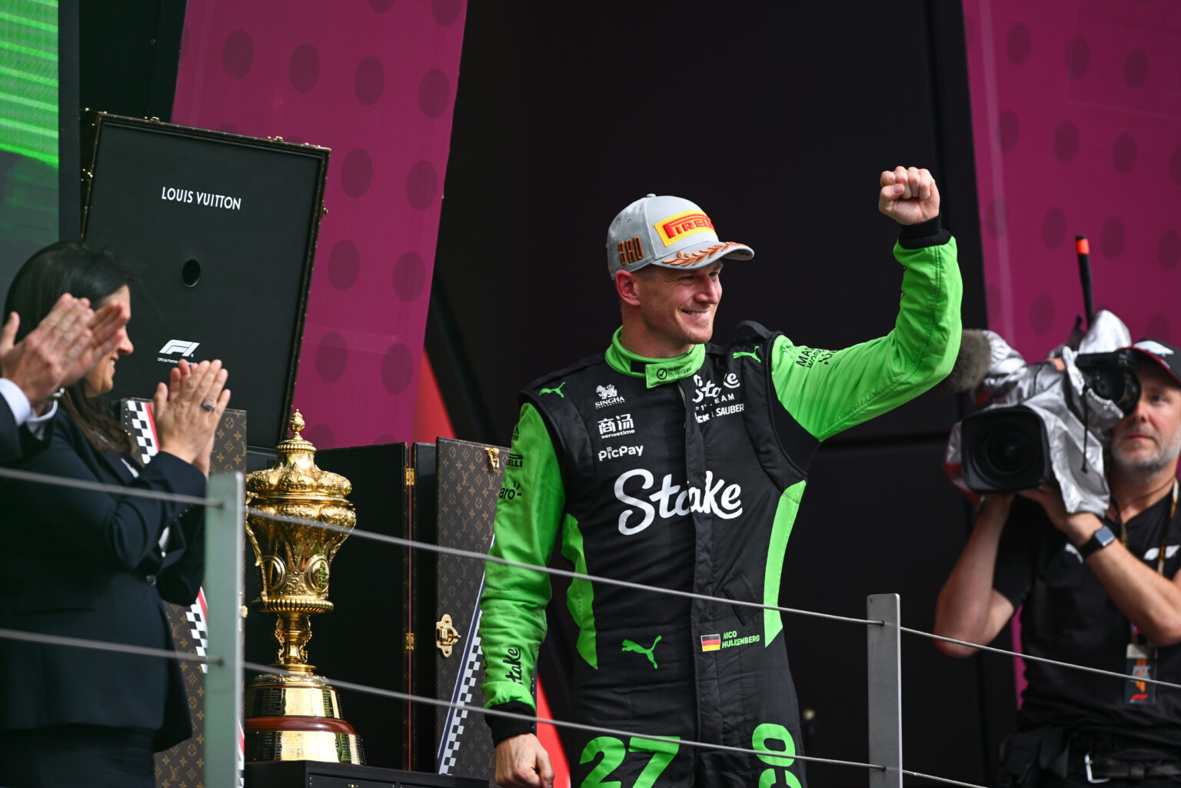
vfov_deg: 3.4
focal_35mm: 400
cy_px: 394
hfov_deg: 5.2
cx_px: 590
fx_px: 13121
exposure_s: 1/2500
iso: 200
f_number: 4
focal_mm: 400
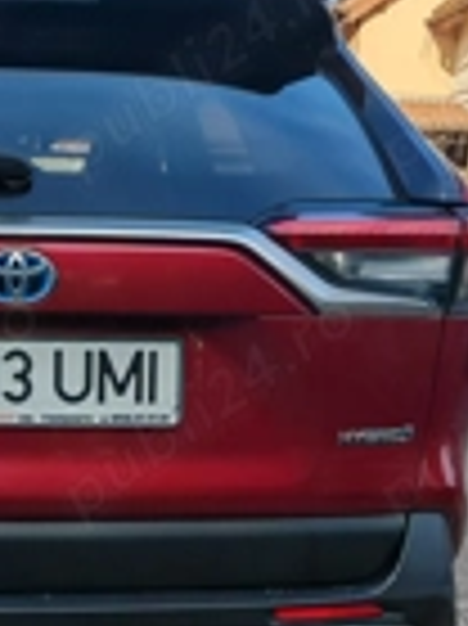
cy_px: 482
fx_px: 830
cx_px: 50
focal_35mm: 46
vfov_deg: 39.9
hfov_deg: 30.2
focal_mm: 1.96
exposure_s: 1/720
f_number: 2.2
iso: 50
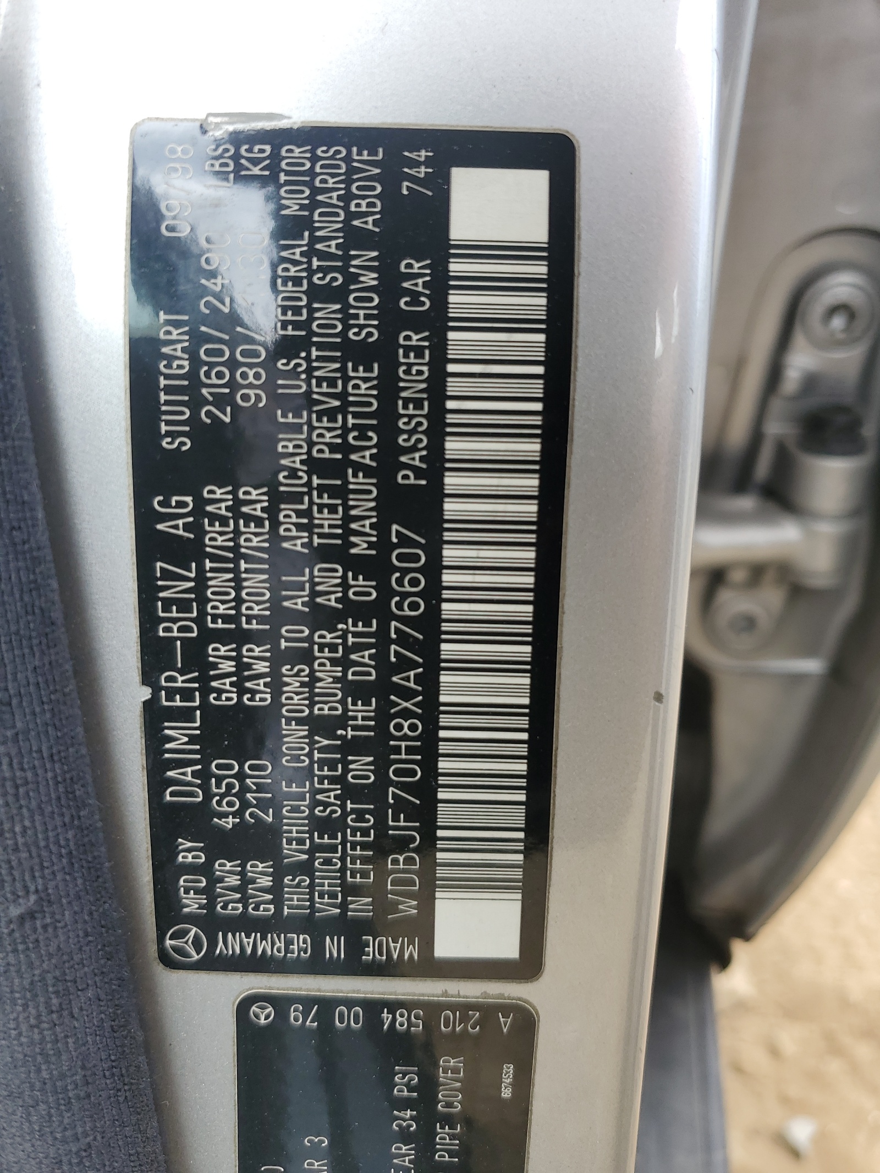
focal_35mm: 26
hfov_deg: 53.1
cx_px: 440
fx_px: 881
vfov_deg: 67.3
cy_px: 586
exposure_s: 1/385
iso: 50
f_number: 1.5
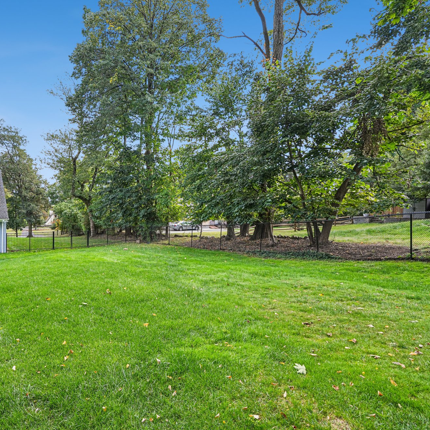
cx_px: 125
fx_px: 295
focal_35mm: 21
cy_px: 215
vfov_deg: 72.1
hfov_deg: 68.9
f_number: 8
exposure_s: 1/80
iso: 400
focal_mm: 16
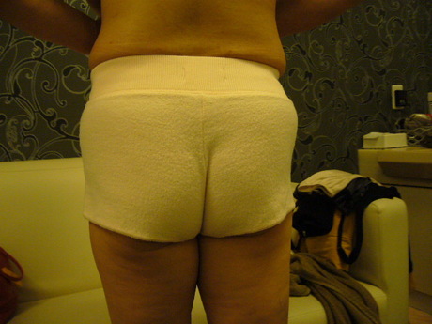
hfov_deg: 52.6
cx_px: 216
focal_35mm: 35
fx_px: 437
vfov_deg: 40.7
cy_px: 162
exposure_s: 1/8
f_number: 2.8
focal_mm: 5.8
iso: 200
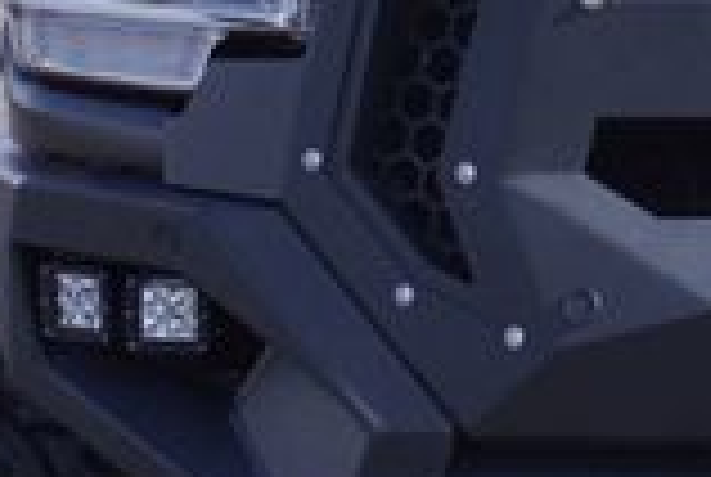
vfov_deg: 8.4
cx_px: 950
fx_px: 3246
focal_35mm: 164
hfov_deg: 12.1
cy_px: 135
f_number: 8
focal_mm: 27
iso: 100
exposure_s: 1/200
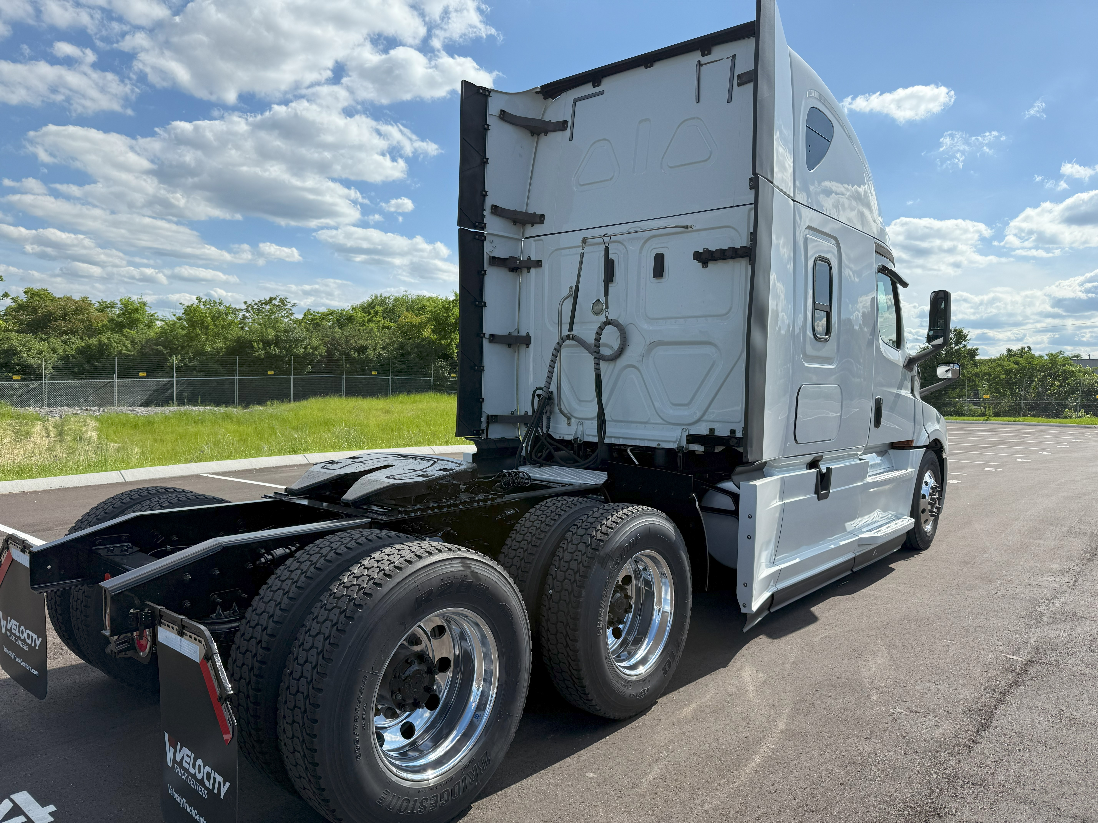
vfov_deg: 56.8
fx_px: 761
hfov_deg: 71.6
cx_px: 549
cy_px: 412
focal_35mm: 24
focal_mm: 6.76
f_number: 1.78
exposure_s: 1/5714
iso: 80
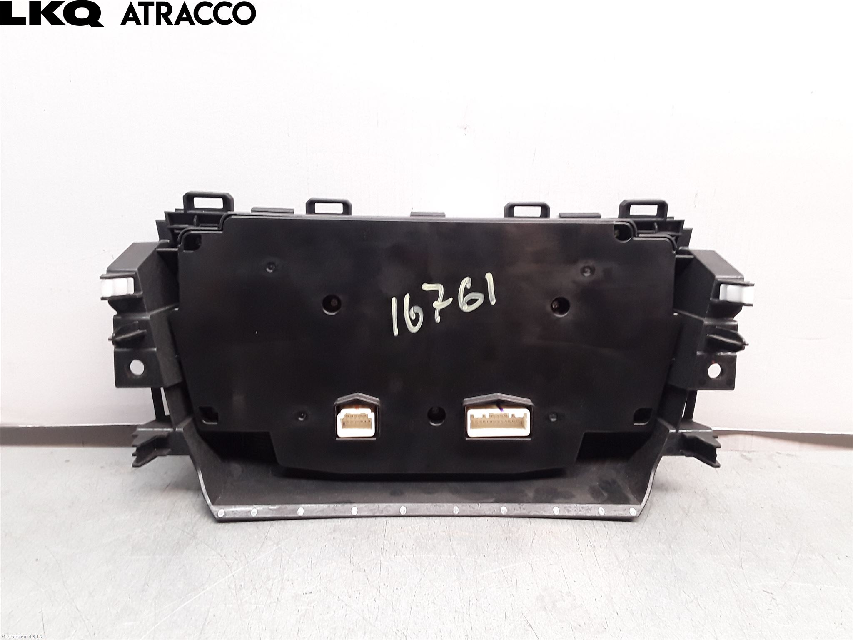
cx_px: 426
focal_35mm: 28
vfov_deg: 49.7
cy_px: 320
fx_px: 690
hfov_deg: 63.4
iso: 100
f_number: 1.9
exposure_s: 1/50
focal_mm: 2.91
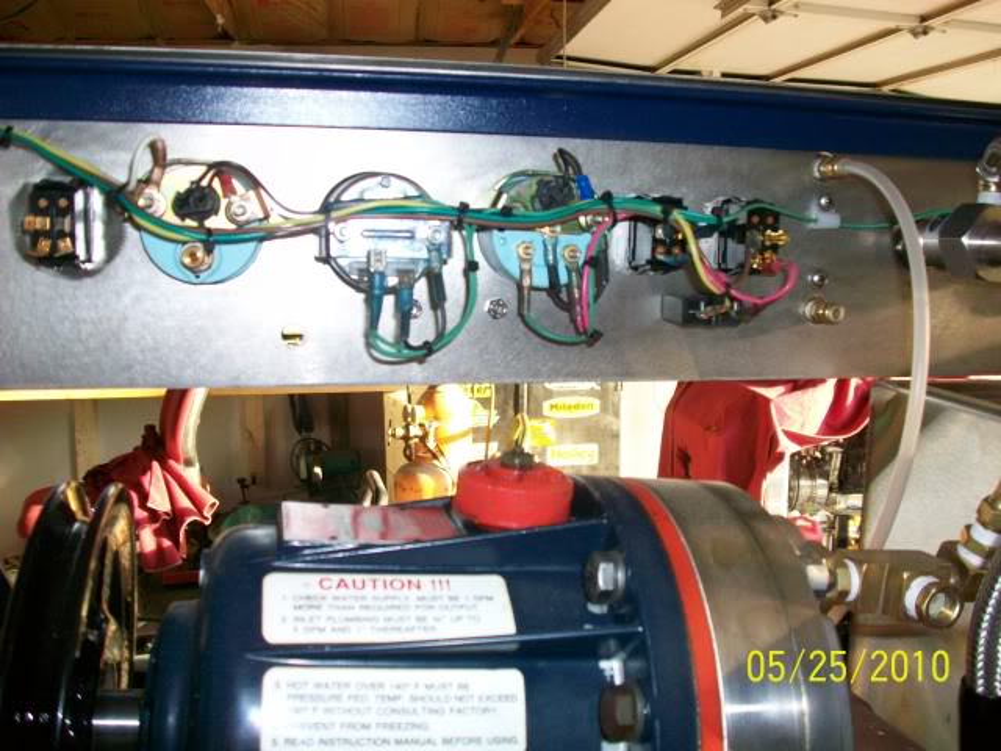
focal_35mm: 32
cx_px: 500
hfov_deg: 56.8
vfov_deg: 44.2
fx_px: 925
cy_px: 376
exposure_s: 1/60
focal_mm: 5.7
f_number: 2.8
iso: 120
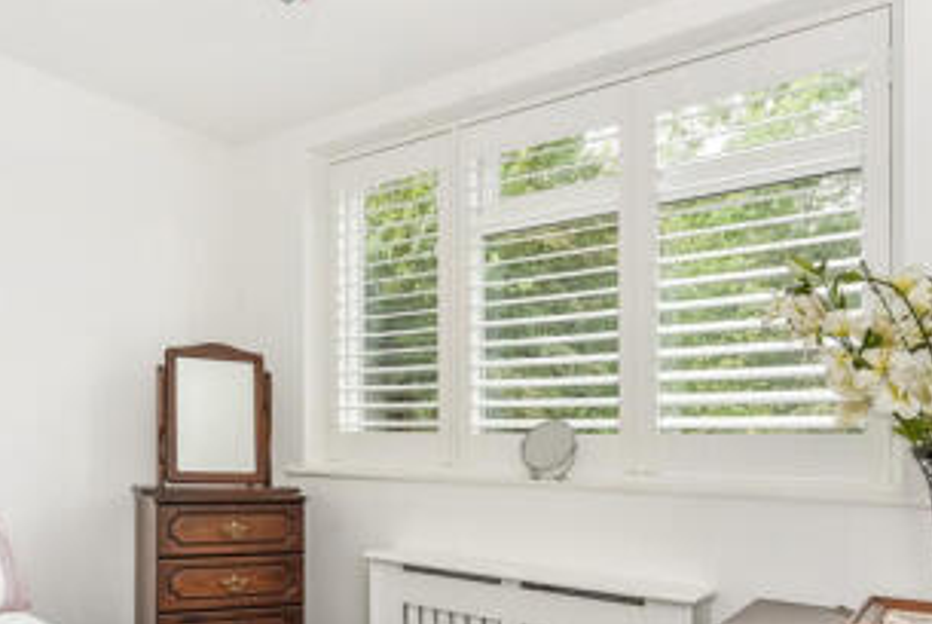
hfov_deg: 60.7
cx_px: 327
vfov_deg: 42.8
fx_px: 777
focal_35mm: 30
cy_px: 442
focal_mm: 14
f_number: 9
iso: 400
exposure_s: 1/60
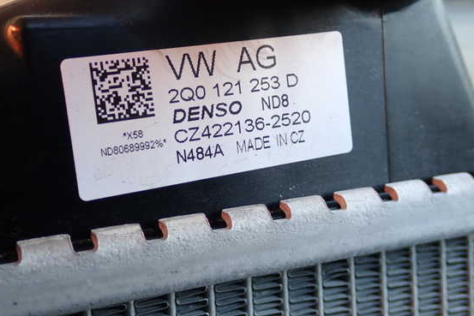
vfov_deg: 25.5
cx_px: 219
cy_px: 151
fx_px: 698
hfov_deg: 37.5
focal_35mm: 53
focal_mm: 8.4
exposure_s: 1/125
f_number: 3.1
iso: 160
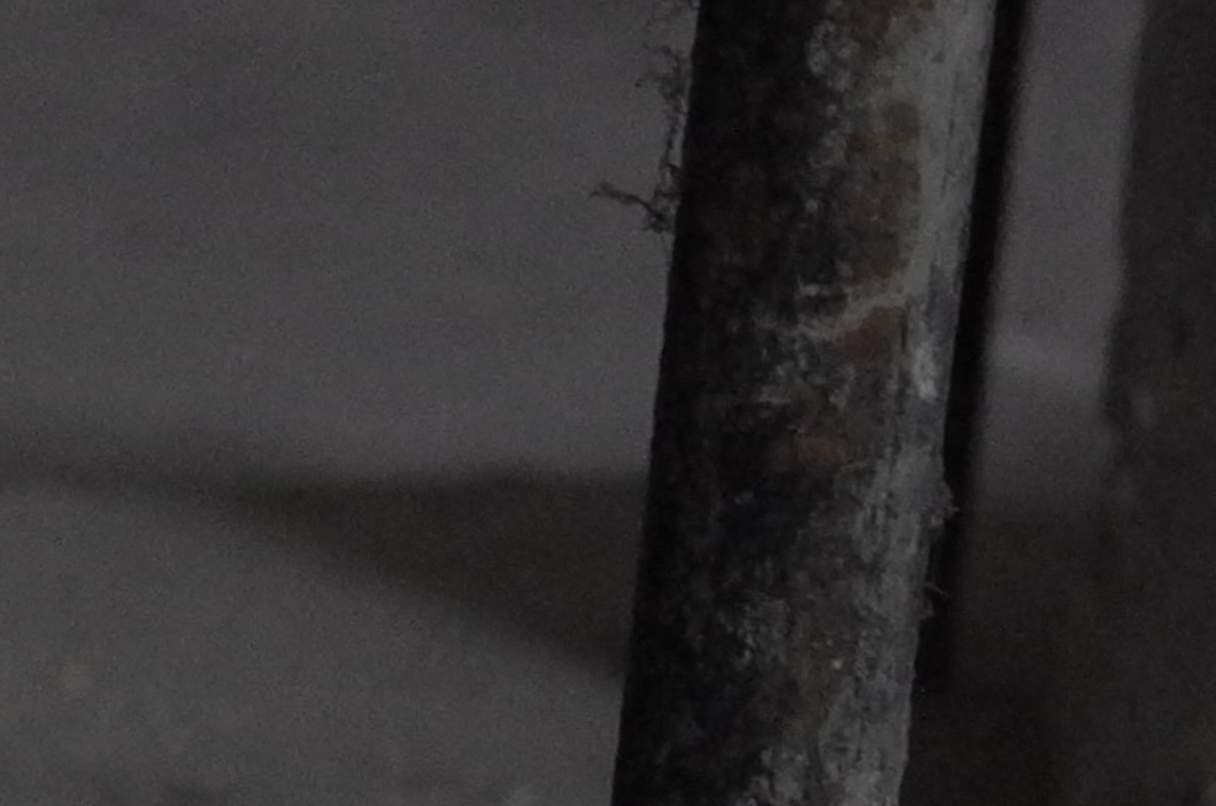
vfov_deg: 4.5
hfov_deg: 6.4
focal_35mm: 294
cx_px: -2471
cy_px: 2126
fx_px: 9910
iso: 1600
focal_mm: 27.1
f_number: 4.7
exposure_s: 1/30
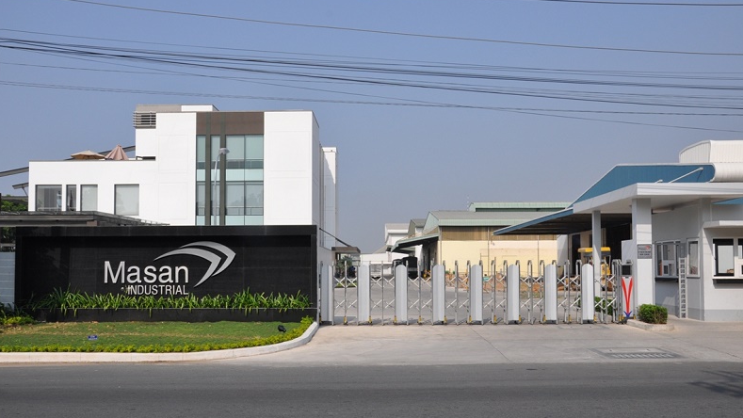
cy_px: 240
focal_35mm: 35
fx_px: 690
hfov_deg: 56.6
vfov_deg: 33.7
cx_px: 372
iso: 500
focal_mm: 22
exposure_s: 1/800
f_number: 14
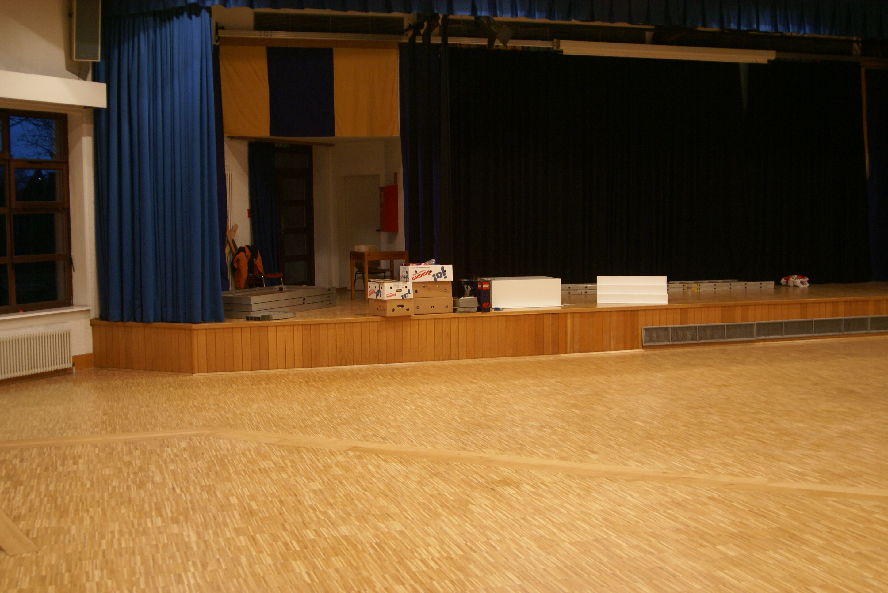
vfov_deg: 32.0
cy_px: 296
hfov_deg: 46.4
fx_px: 1037
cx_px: 444
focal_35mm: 42
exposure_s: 1/30
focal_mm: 28
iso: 400
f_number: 4
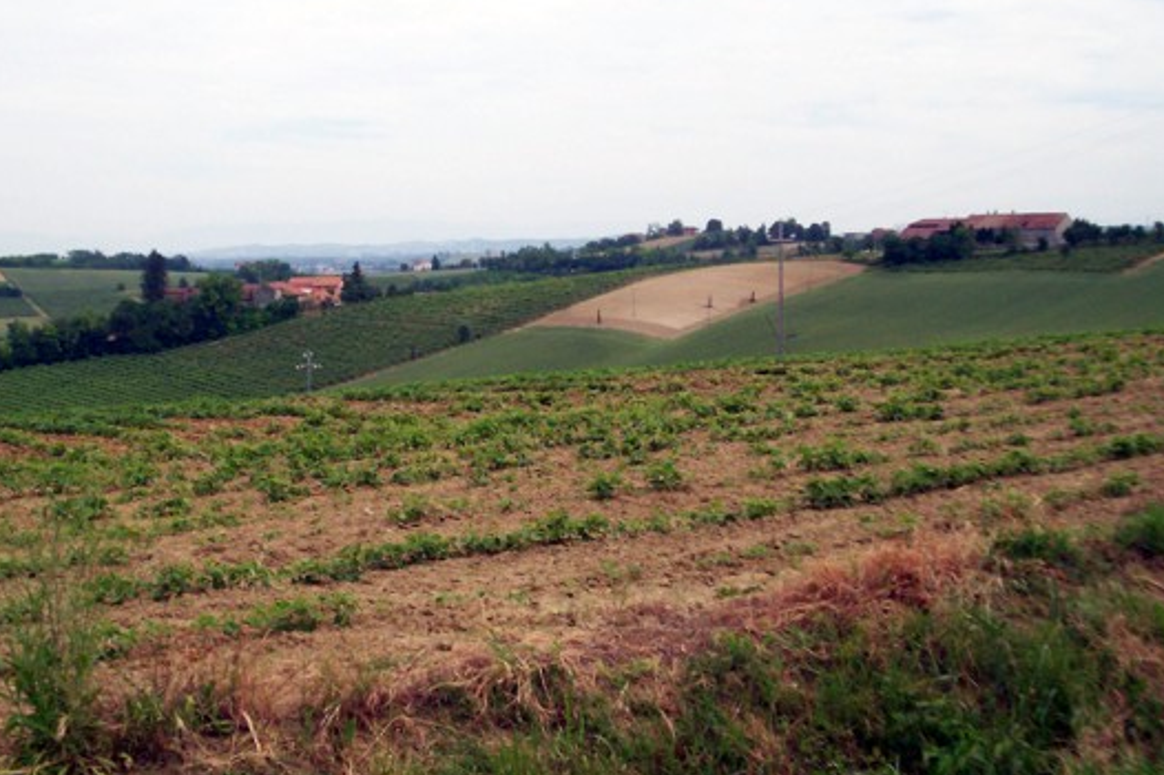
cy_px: 427
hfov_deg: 35.0
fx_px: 1842
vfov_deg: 23.7
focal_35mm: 57
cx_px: 482
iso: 100
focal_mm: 5.9
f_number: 4.5
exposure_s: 1/525
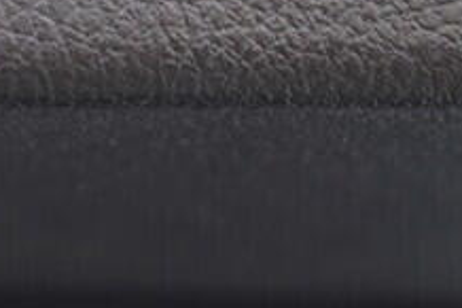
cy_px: -377
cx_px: -131
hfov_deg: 11.8
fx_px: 2167
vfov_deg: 7.7
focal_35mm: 169
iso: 200
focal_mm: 24
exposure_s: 1/40
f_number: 2.8
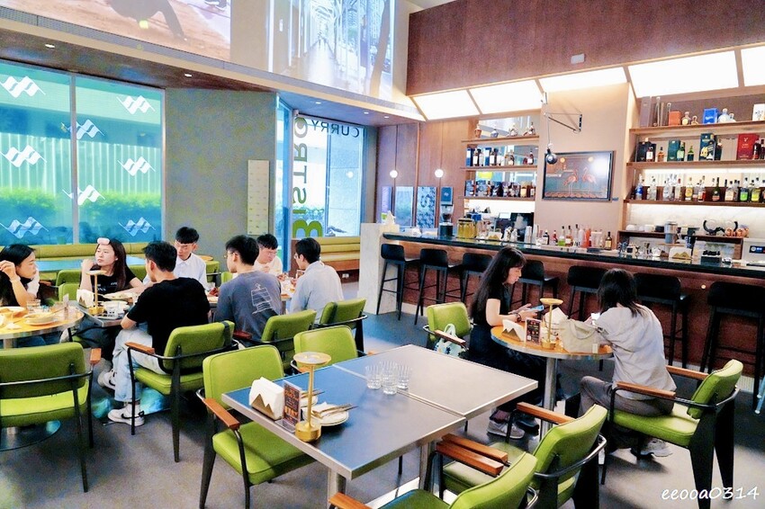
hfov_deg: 73.8
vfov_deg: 53.1
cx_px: 382
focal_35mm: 24
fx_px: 510
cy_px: 254
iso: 6400
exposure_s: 1/80
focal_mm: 24
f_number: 6.3
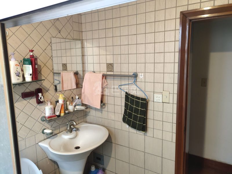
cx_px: 116
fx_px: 201
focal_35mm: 30
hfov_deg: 60.0
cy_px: 87
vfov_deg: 46.8
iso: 344
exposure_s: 1/50
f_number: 1.79
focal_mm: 4.35
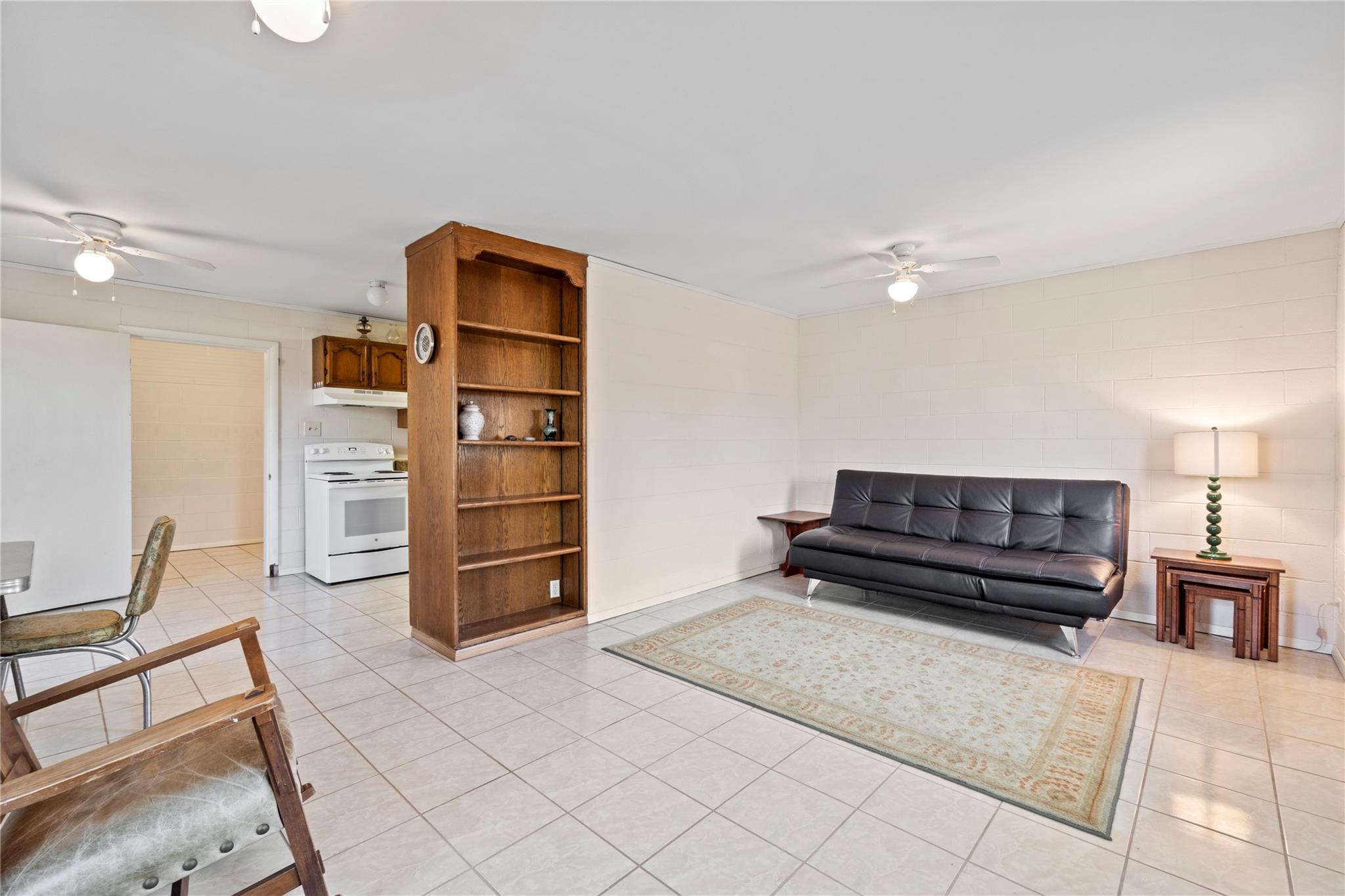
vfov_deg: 77.3
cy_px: 448
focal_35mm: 15
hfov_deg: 100.4
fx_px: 560
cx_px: 672
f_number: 10
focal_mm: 10
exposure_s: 1/1.25
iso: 250
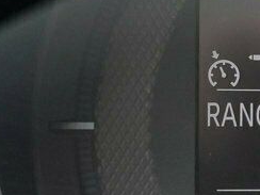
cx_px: 450
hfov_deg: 15.7
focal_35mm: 109
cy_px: 156
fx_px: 819
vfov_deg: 13.5
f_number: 2.4
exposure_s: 1/100
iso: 200
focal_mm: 4.3
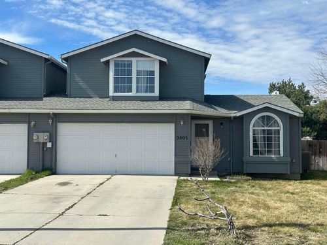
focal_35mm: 48
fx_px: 453
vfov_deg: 30.3
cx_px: 164
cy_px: 122
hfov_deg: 39.7
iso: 64
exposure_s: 1/4785
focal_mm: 6.86
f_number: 1.78
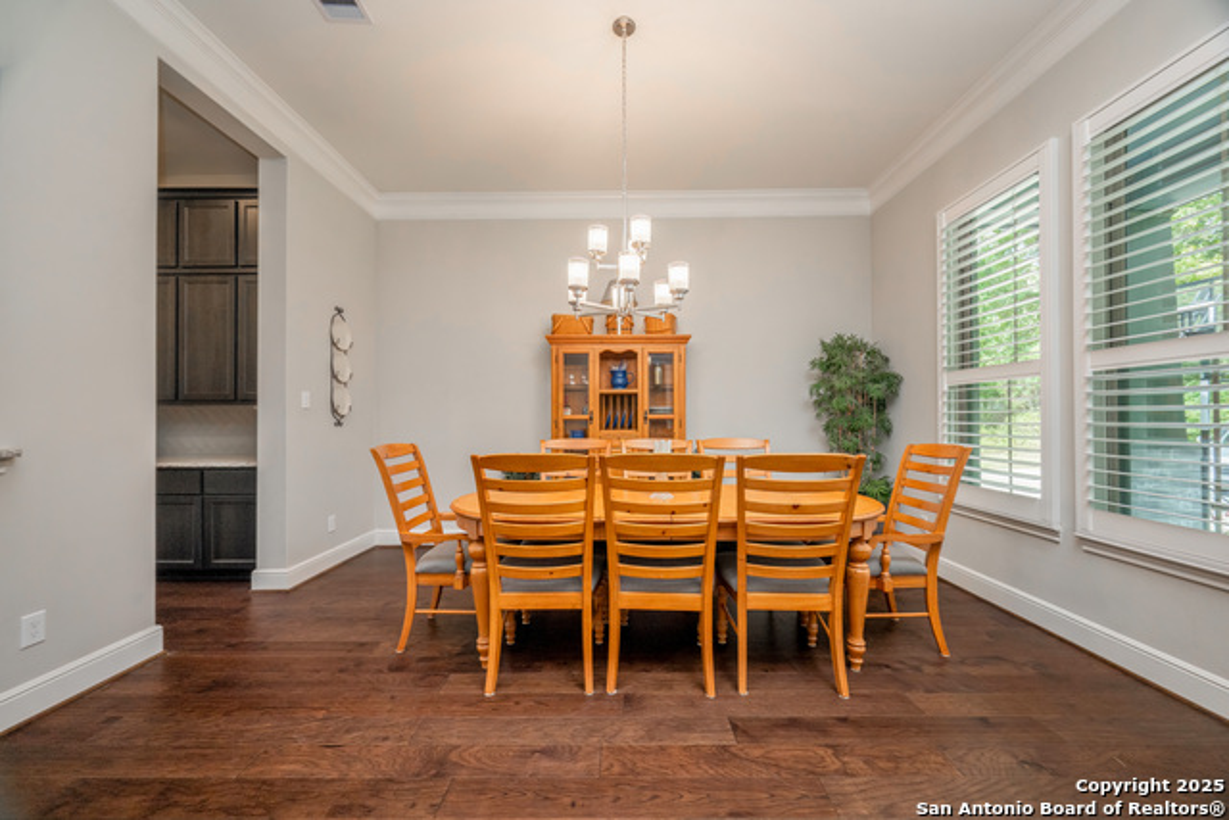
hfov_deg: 104.2
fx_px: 478
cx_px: 614
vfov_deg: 81.2
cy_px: 410
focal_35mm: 14
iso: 320
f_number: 8
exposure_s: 1/6
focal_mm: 14
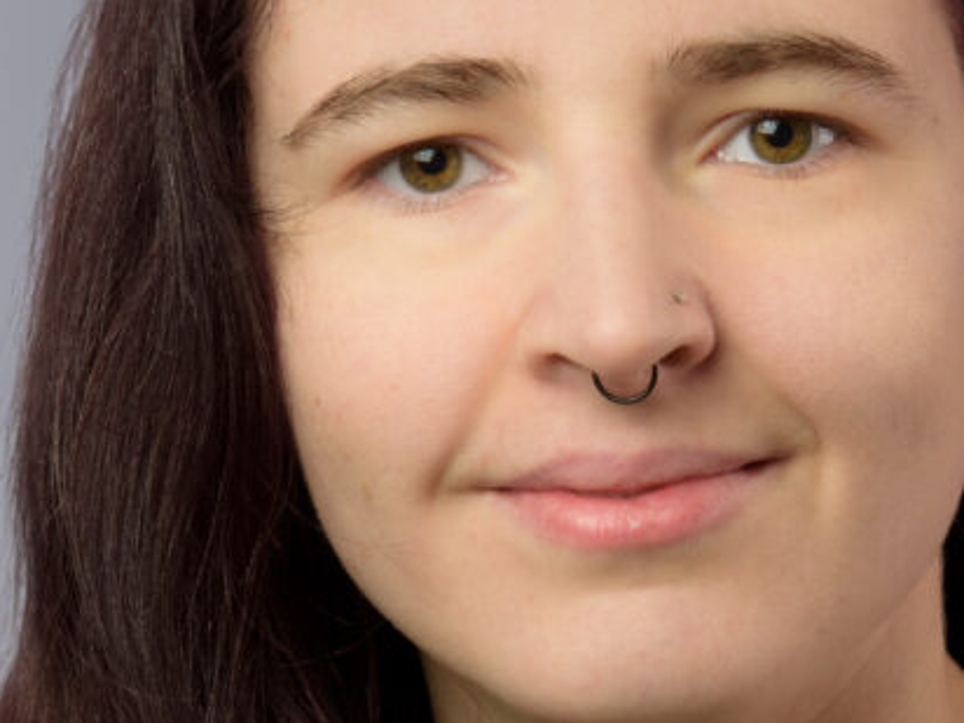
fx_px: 6322
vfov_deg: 6.5
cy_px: 632
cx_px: 585
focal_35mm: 227
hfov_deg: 8.7
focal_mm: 95
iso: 100
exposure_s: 1/125
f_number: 14
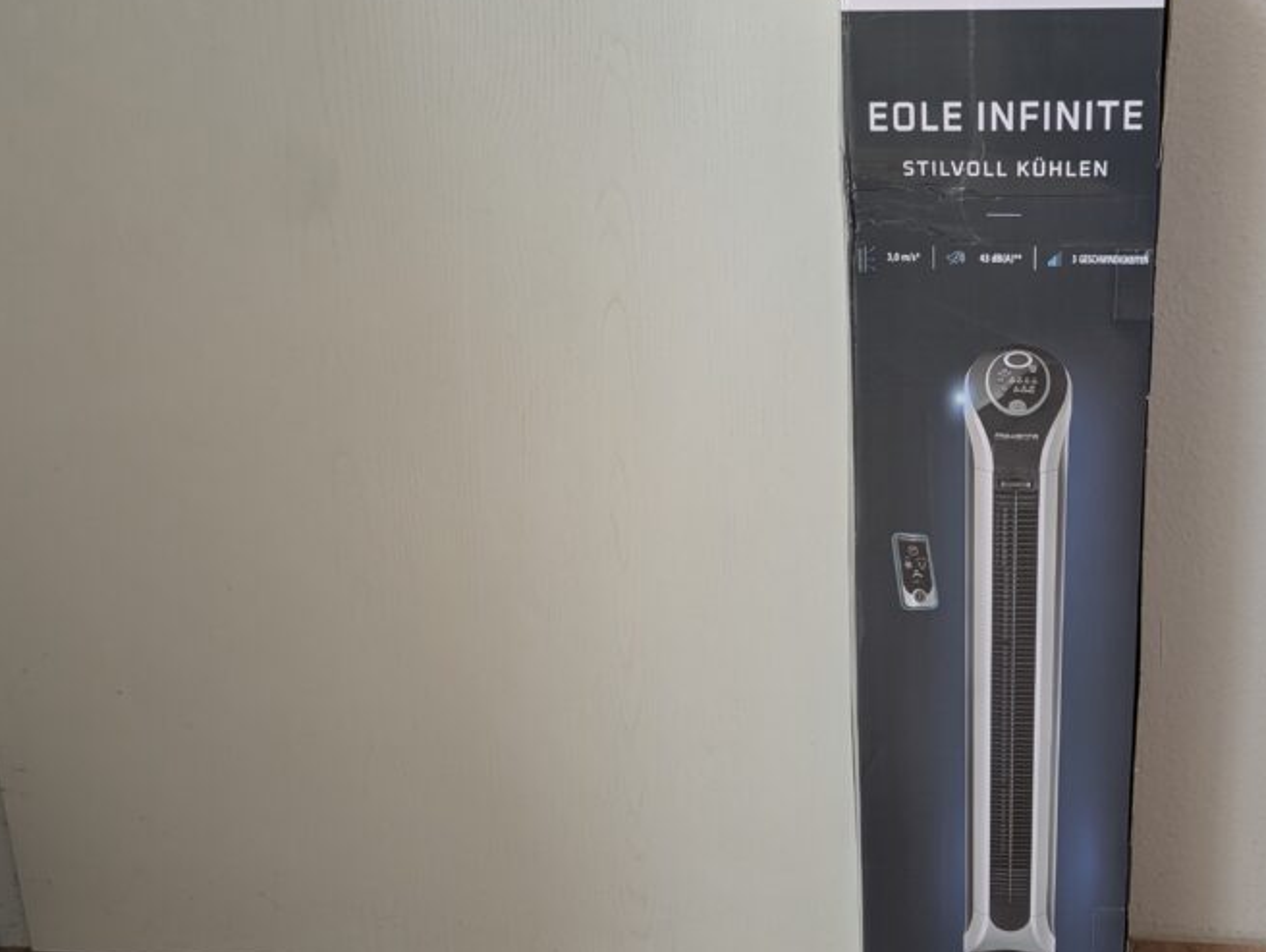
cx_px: 950
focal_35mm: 39
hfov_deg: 46.1
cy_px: 468
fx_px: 1427
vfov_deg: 36.9
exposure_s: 1/40
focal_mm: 5.43
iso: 61
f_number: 1.89
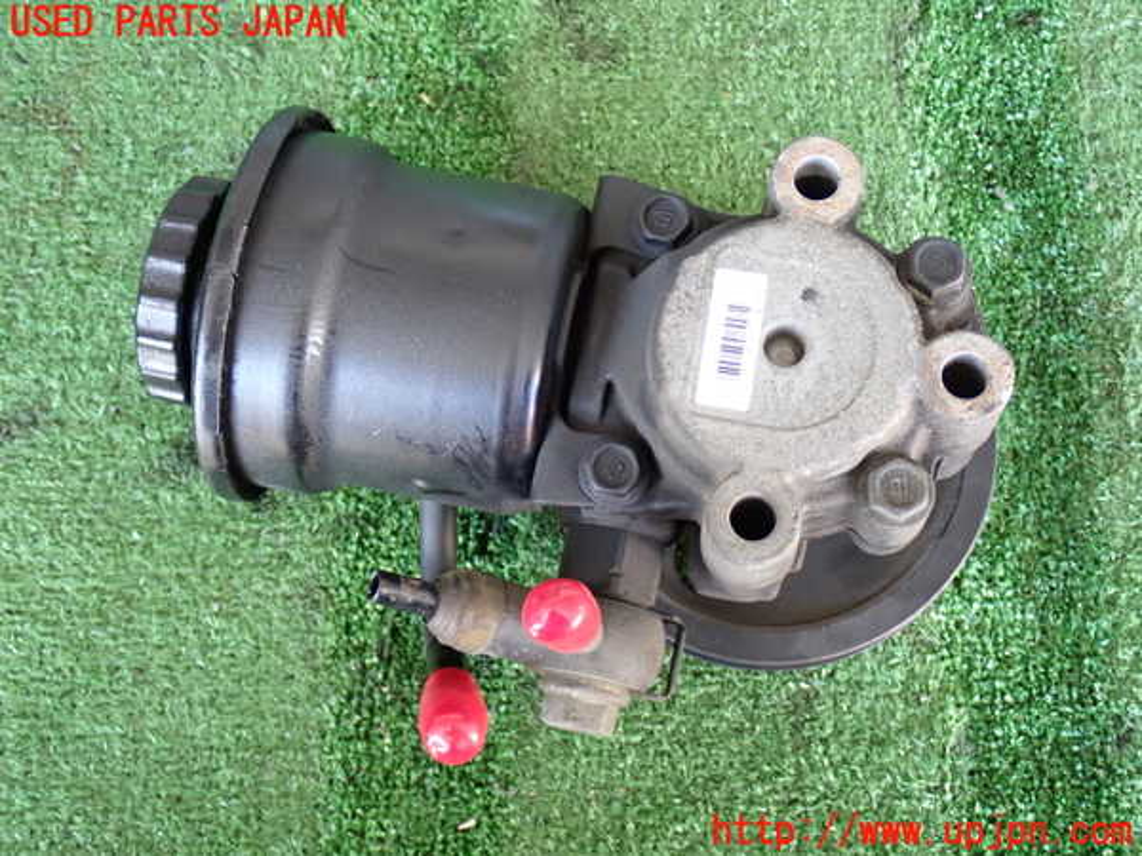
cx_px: 571
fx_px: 1781
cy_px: 428
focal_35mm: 54
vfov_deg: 27.0
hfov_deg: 35.5
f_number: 3.3
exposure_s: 1/50
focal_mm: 9.65
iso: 500
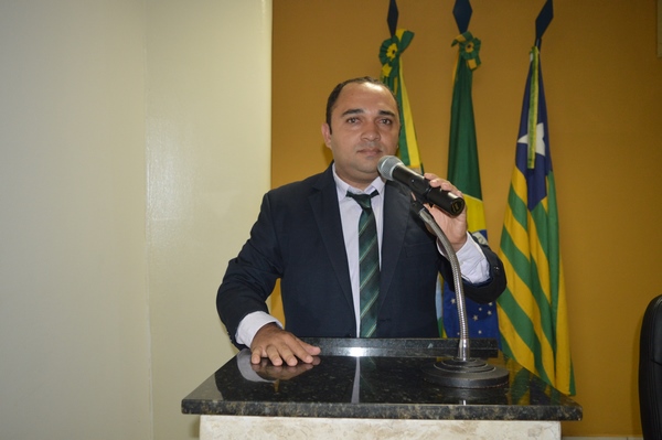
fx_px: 551
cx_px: 331
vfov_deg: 43.5
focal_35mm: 30
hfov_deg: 62.0
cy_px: 220
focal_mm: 20
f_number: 3.8
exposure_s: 1/60
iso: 1250
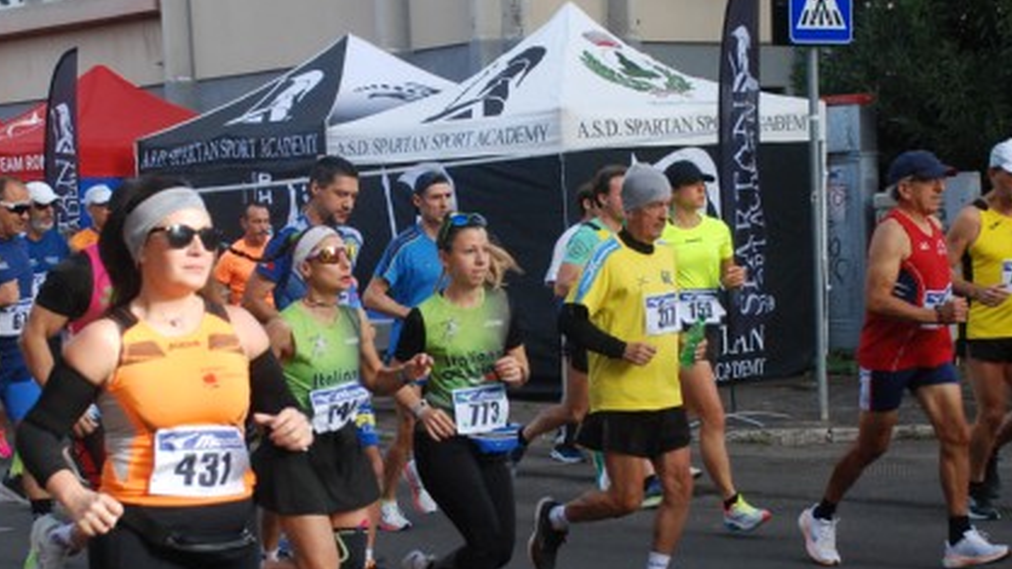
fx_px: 2307
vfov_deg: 14.0
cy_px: 408
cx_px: 462
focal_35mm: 86
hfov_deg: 24.7
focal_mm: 38
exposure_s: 1/1250
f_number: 4.5
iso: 1000
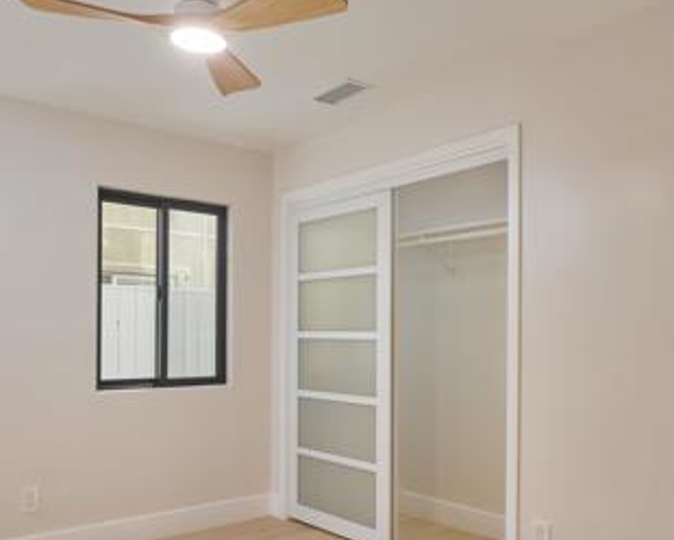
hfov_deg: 55.7
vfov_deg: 45.5
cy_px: 332
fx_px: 638
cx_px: 348
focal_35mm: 32
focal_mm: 16.5
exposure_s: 1/50
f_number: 8
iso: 400
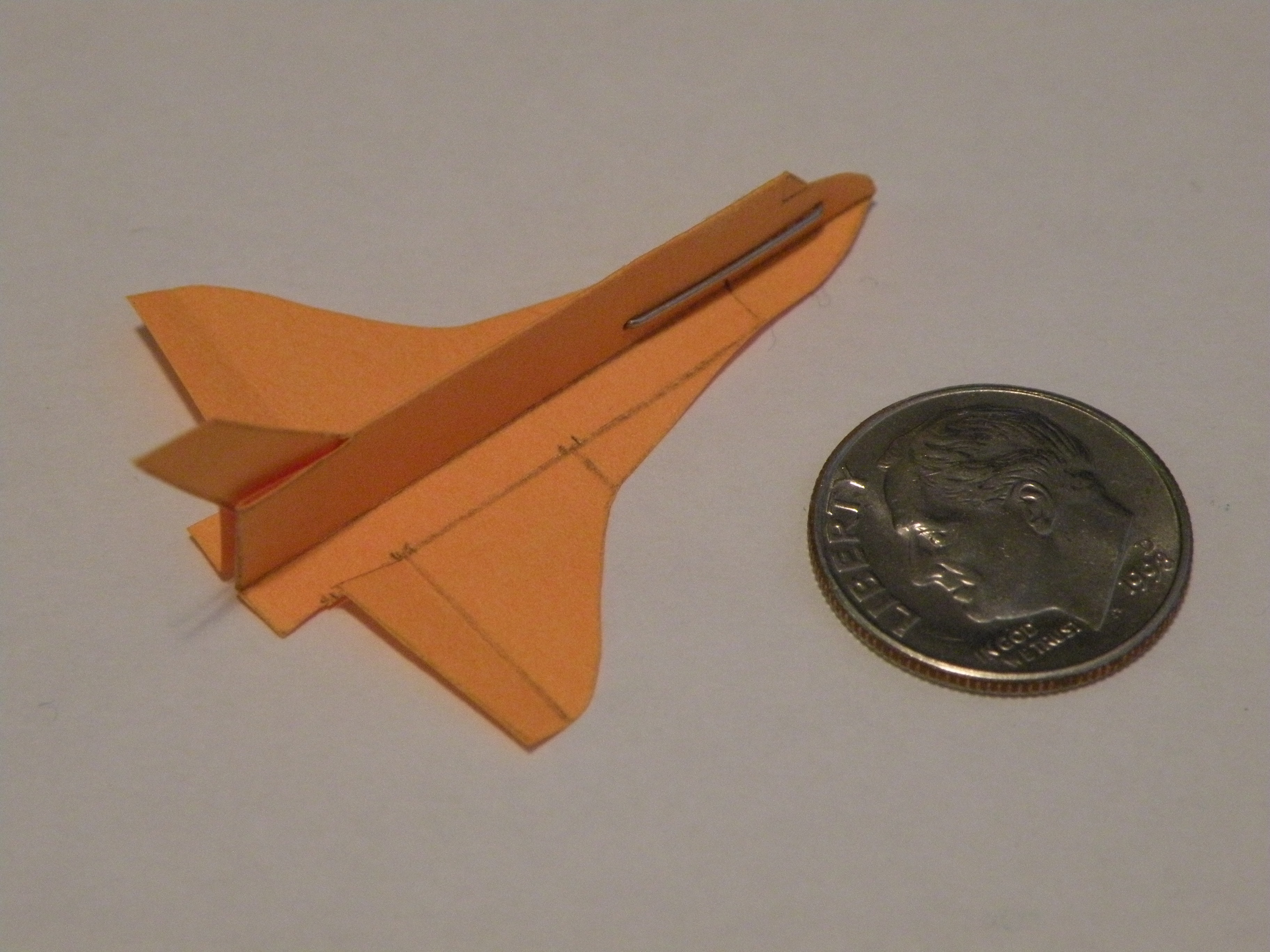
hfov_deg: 17.9
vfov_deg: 13.5
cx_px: 635
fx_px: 4036
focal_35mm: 110
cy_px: 476
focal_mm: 19.4
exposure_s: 1/41.3
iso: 400
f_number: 4
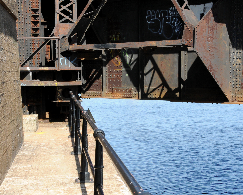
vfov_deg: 23.1
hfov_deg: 28.7
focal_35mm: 66
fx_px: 475
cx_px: 111
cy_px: 93
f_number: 14
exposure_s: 1/80
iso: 200
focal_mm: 36
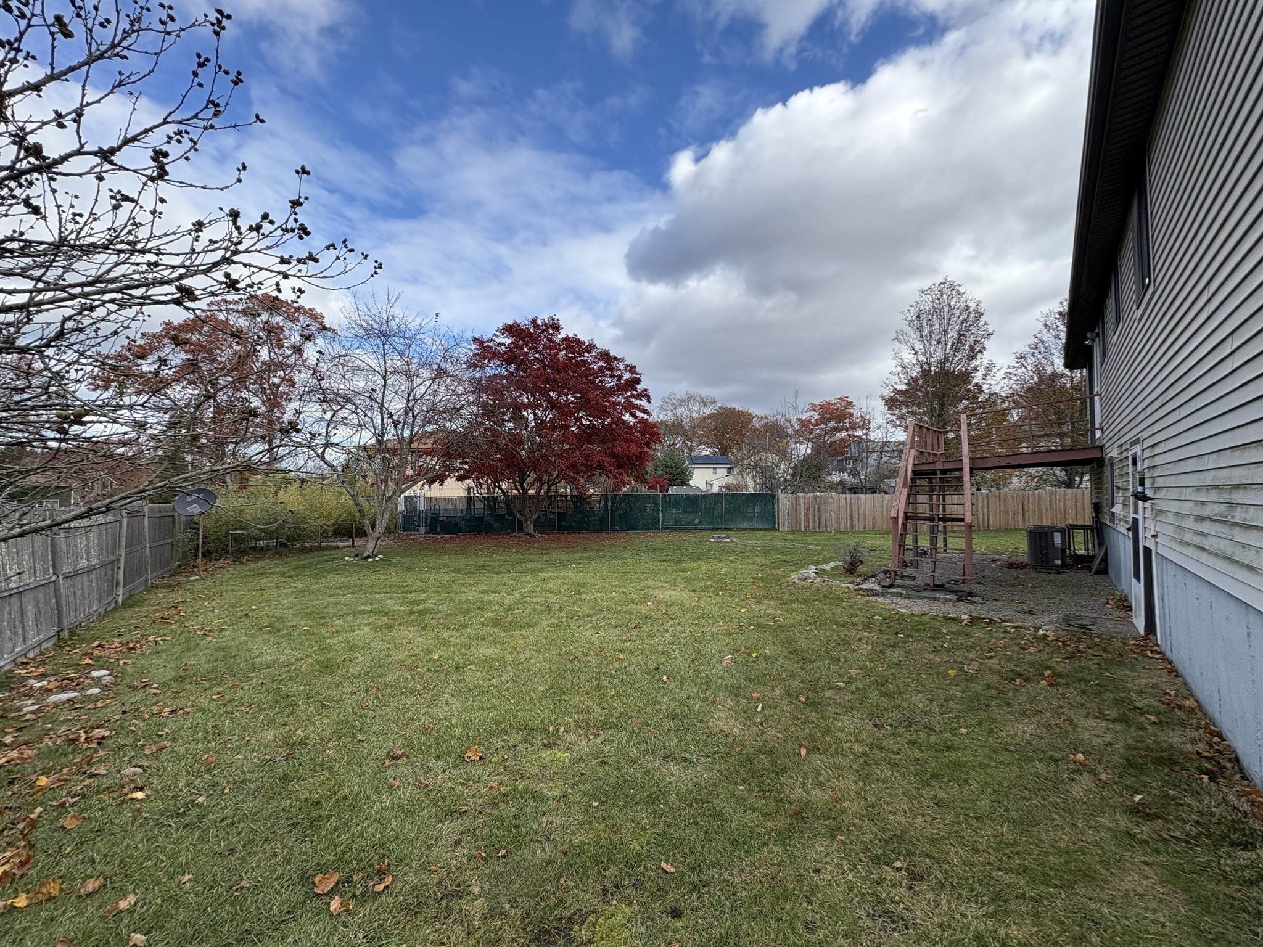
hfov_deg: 102.1
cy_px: 474
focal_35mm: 14
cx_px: 632
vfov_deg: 85.7
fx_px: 511
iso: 50
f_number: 2.2
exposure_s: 1/858
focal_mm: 2.22
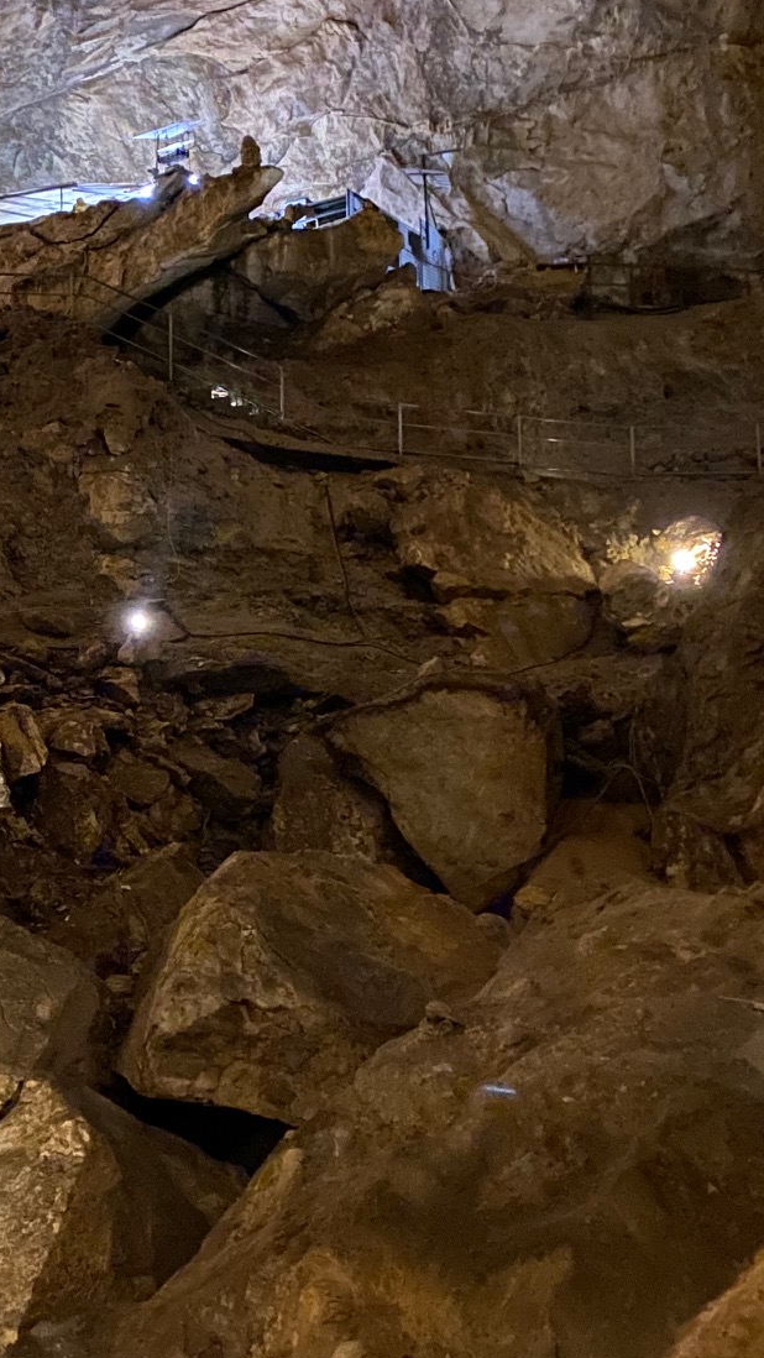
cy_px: 646
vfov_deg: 39.8
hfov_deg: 22.3
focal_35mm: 52
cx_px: 12
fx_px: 1872
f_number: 1.8
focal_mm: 4.25
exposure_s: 1/14
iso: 1250
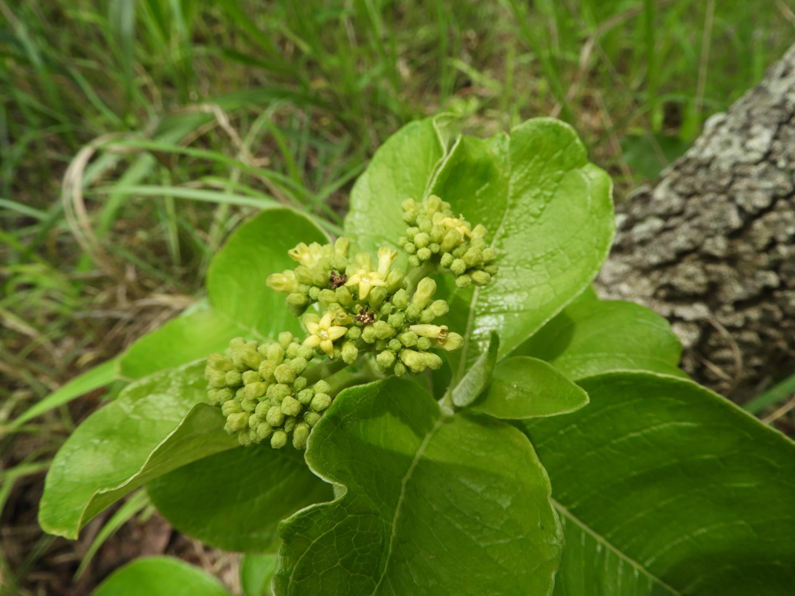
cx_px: 398
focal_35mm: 24
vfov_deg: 56.8
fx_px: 551
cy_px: 298
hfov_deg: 71.6
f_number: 3.3
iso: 100
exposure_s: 1/400
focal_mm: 4.3
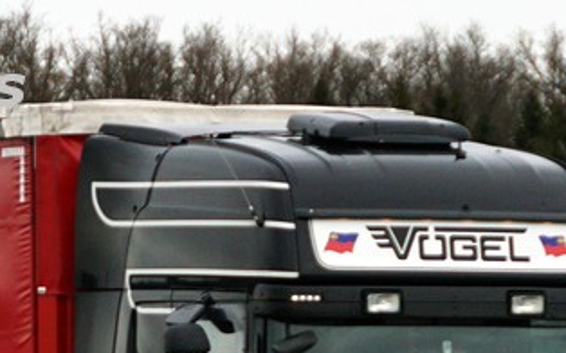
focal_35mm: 234
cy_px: 393
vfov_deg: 5.6
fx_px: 3608
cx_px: 7
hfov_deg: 8.9
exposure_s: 1/1000
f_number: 5
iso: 320
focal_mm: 60
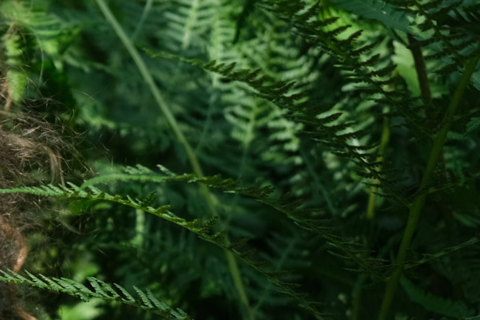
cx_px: 3
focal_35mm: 214
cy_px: 372
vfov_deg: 6.4
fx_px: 2854
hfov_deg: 9.5
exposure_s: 1/400
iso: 160
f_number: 4
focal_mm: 37.6
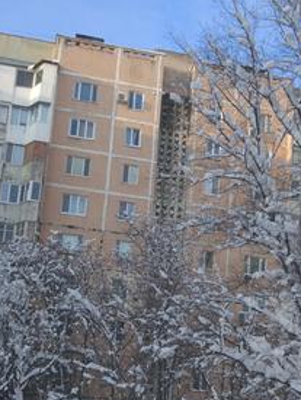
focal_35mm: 61
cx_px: 192
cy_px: 253
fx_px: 706
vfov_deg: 31.5
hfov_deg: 24.0
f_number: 2
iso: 100
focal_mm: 4.26
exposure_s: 1/375
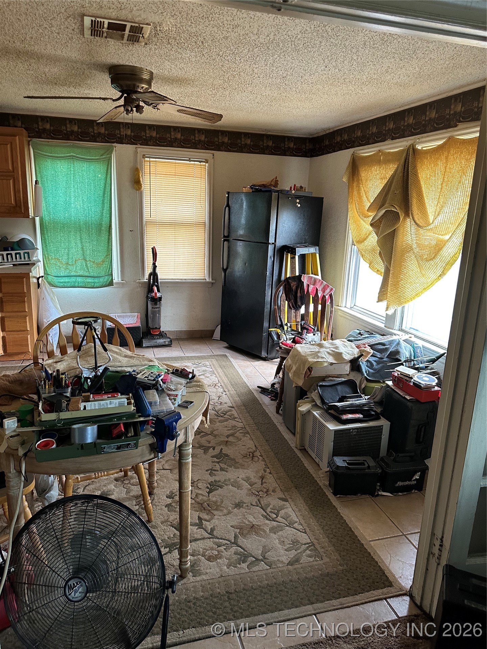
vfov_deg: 71.6
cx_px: 244
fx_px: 450
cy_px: 324
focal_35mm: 24
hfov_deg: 56.8
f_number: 1.78
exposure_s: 1/60
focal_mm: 6.86
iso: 320
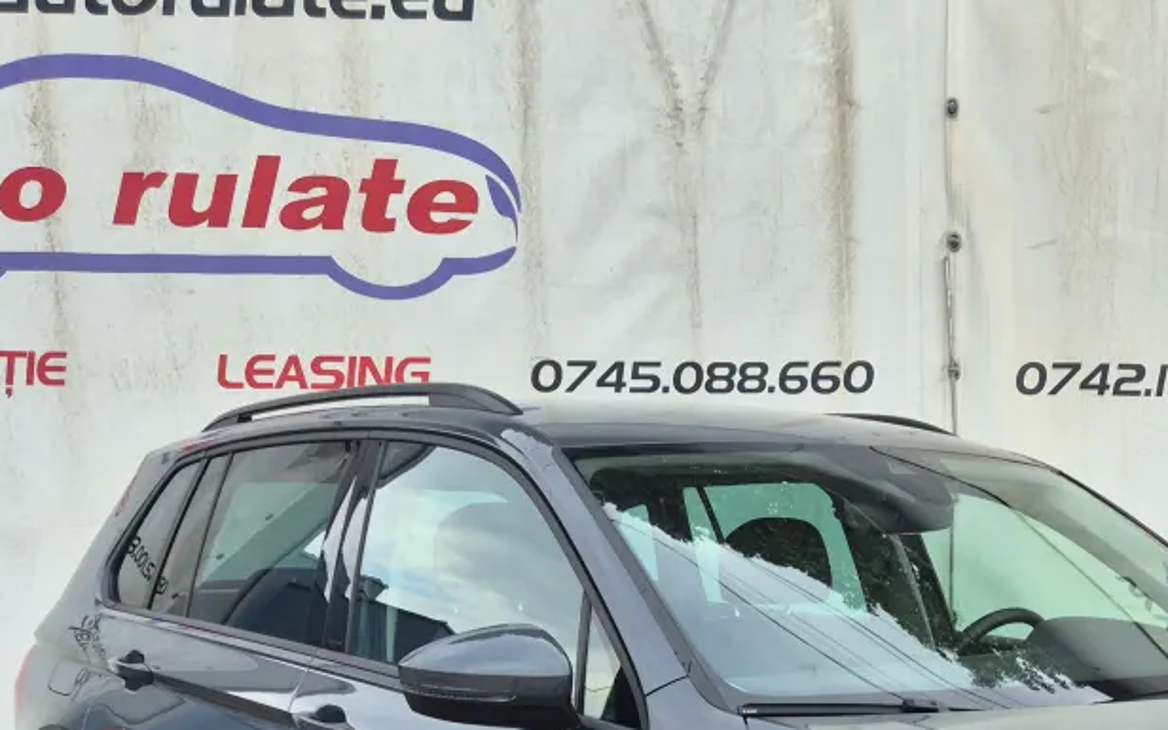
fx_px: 1814
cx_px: 956
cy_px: 918
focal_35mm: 57
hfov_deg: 34.5
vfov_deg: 20.9
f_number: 1.8
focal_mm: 5.4
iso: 25
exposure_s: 1/241
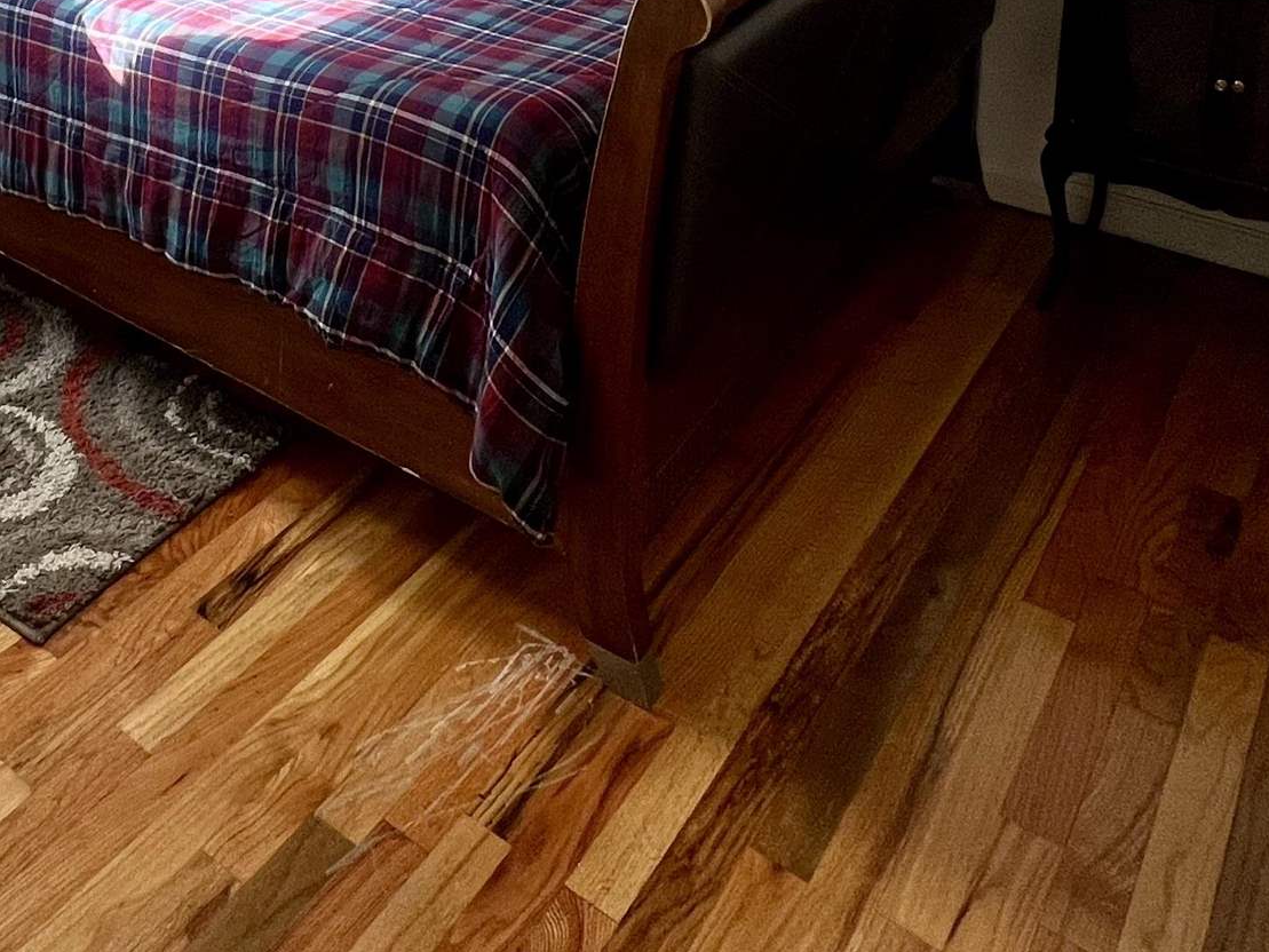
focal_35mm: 36
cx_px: 127
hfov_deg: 46.4
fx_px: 1320
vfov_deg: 31.5
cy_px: -254
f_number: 1.8
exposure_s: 1/120
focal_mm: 1.57
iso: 100
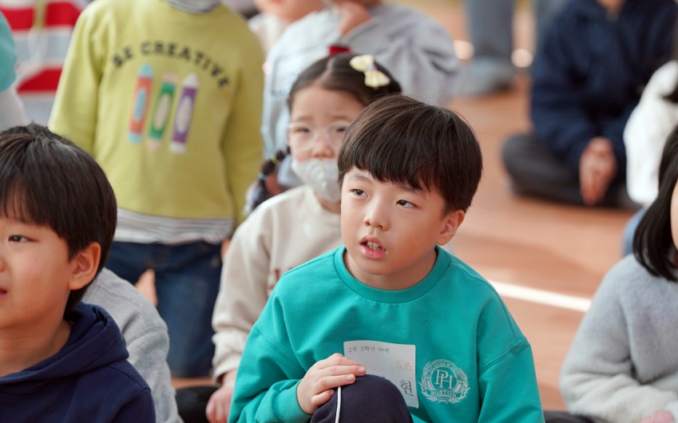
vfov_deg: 7.0
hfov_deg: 11.2
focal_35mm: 187
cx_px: 337
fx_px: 3454
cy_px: 237
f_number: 4
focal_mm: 173
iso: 640
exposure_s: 1/200
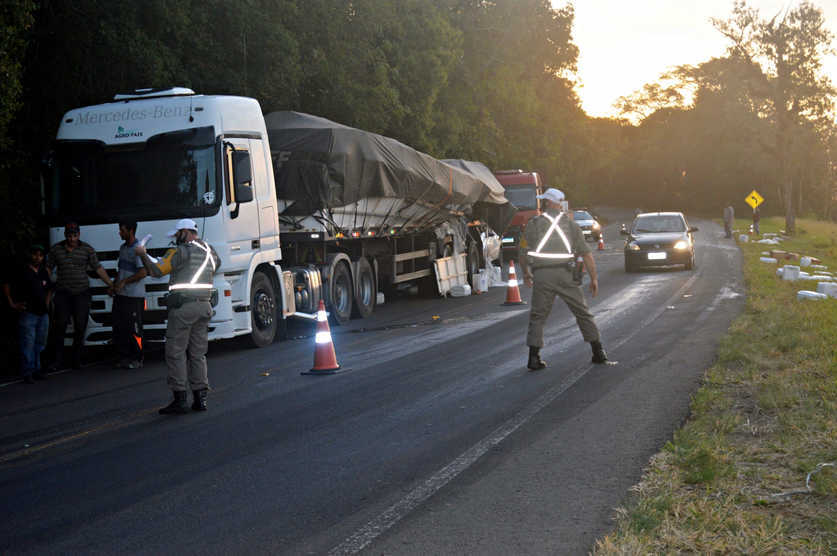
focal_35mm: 60
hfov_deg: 33.4
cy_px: 278
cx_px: 418
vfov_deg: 22.6
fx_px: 1394
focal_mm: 40
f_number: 5.3
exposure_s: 1/60
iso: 400
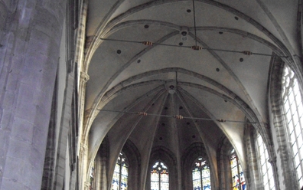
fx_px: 504
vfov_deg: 21.0
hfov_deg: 33.5
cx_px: 158
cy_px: 157
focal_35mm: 61
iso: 800
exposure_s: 1/50
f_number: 2.8
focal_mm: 7.9
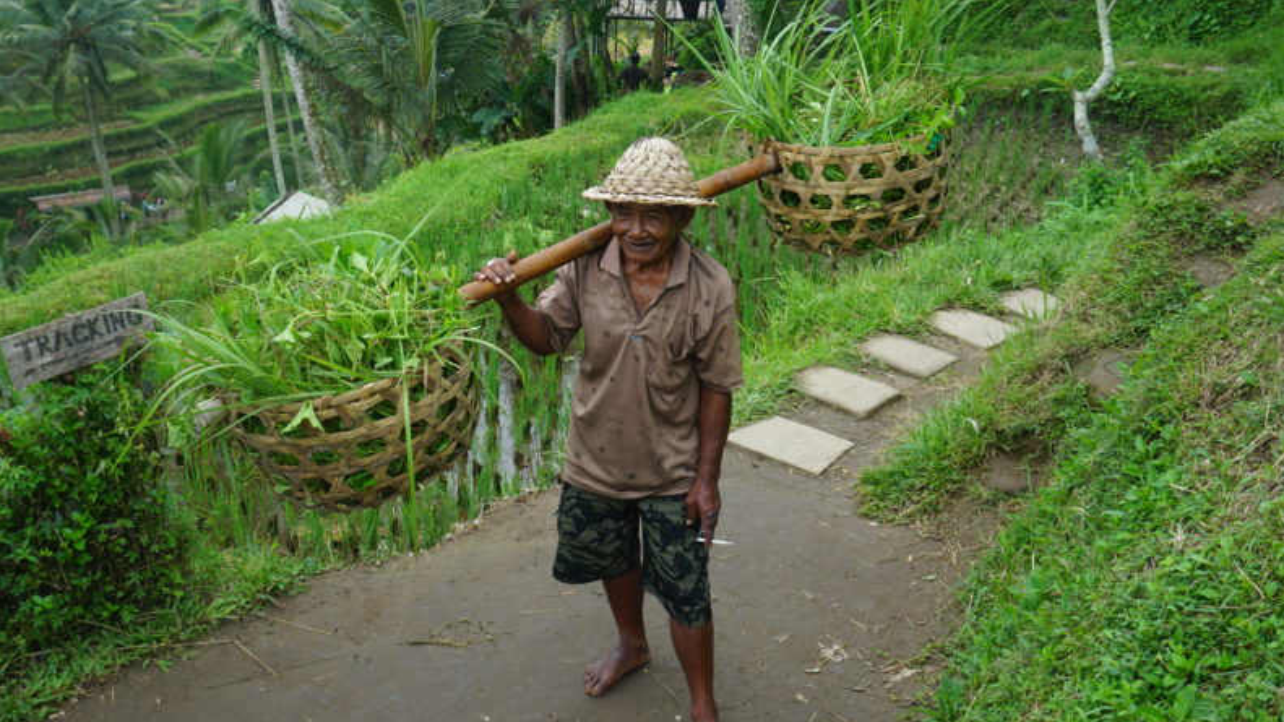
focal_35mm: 37
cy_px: 366
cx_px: 636
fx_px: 1244
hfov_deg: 54.6
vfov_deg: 32.4
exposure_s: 1/60
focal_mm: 23
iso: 100
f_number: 6.3
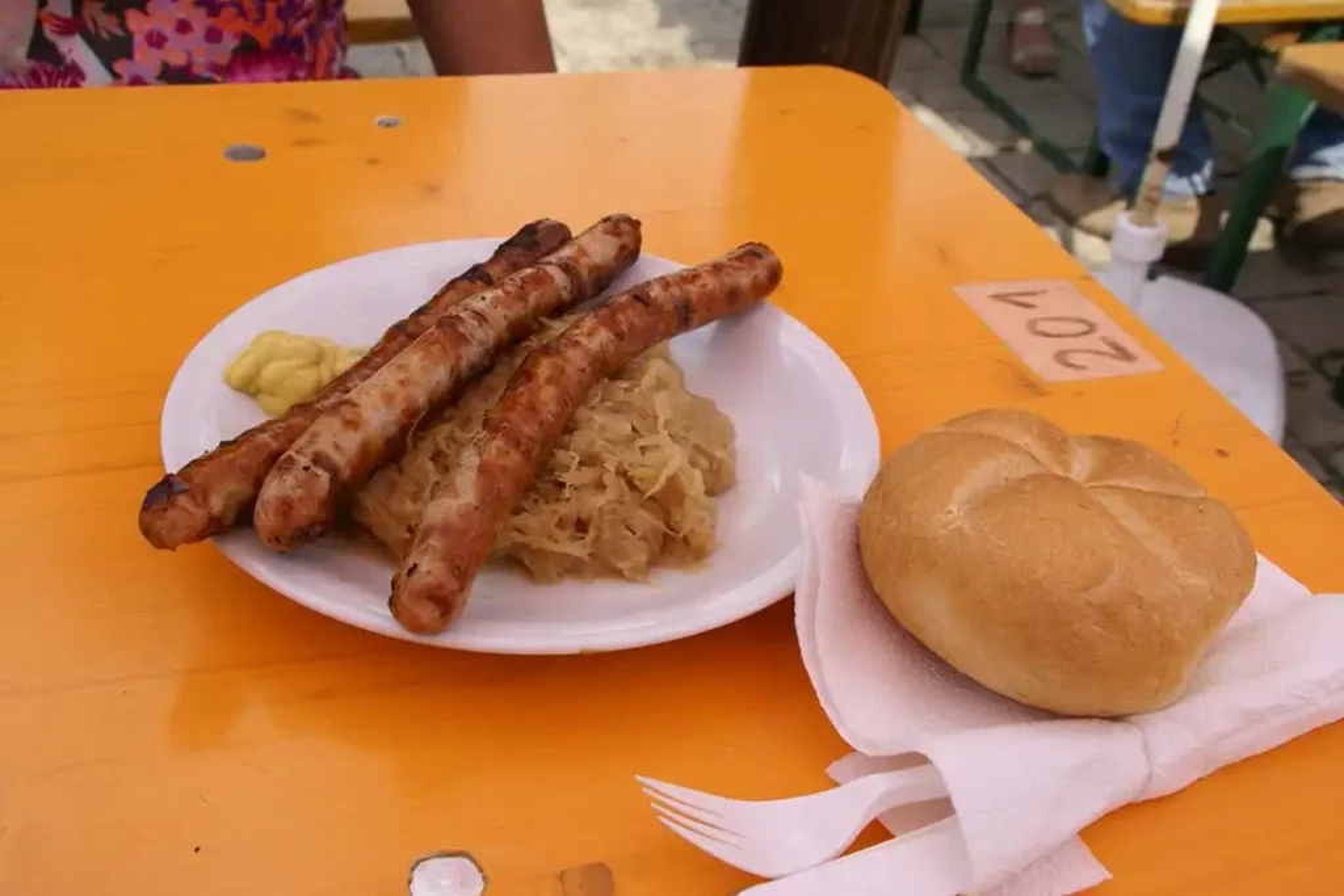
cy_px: 448
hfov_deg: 46.4
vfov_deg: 31.9
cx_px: 672
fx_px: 1568
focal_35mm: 42
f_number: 10
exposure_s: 1/80
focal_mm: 28
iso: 100
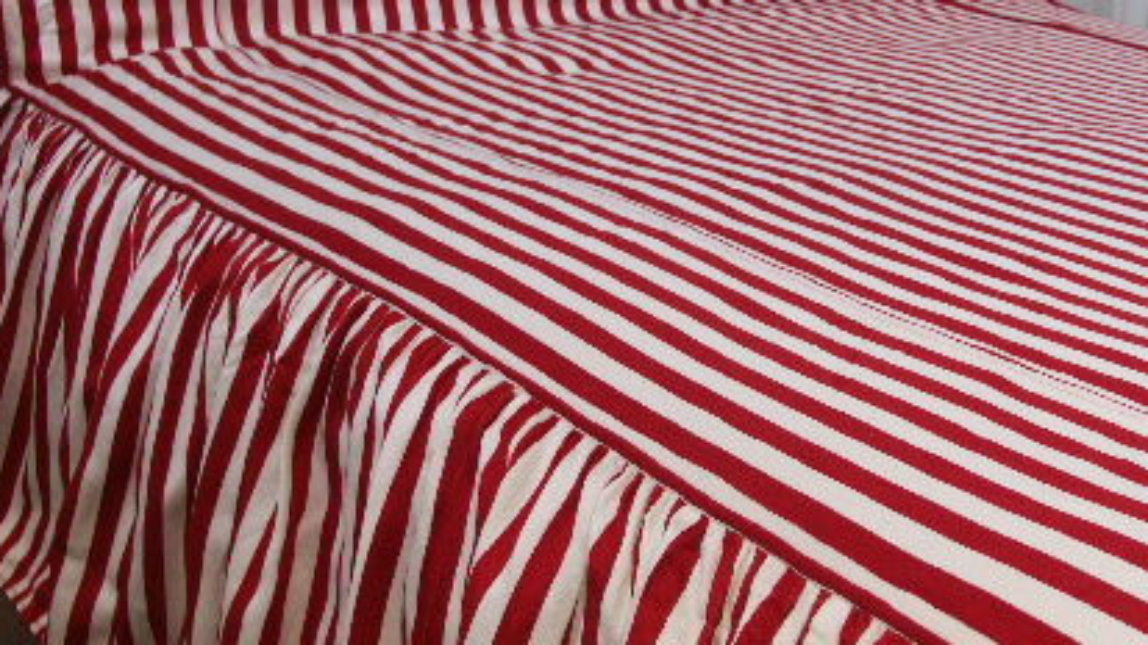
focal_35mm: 54
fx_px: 1643
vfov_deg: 22.1
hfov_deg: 38.3
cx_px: 723
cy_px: 445
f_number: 2.8
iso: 100
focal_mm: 8.31
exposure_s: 1/50
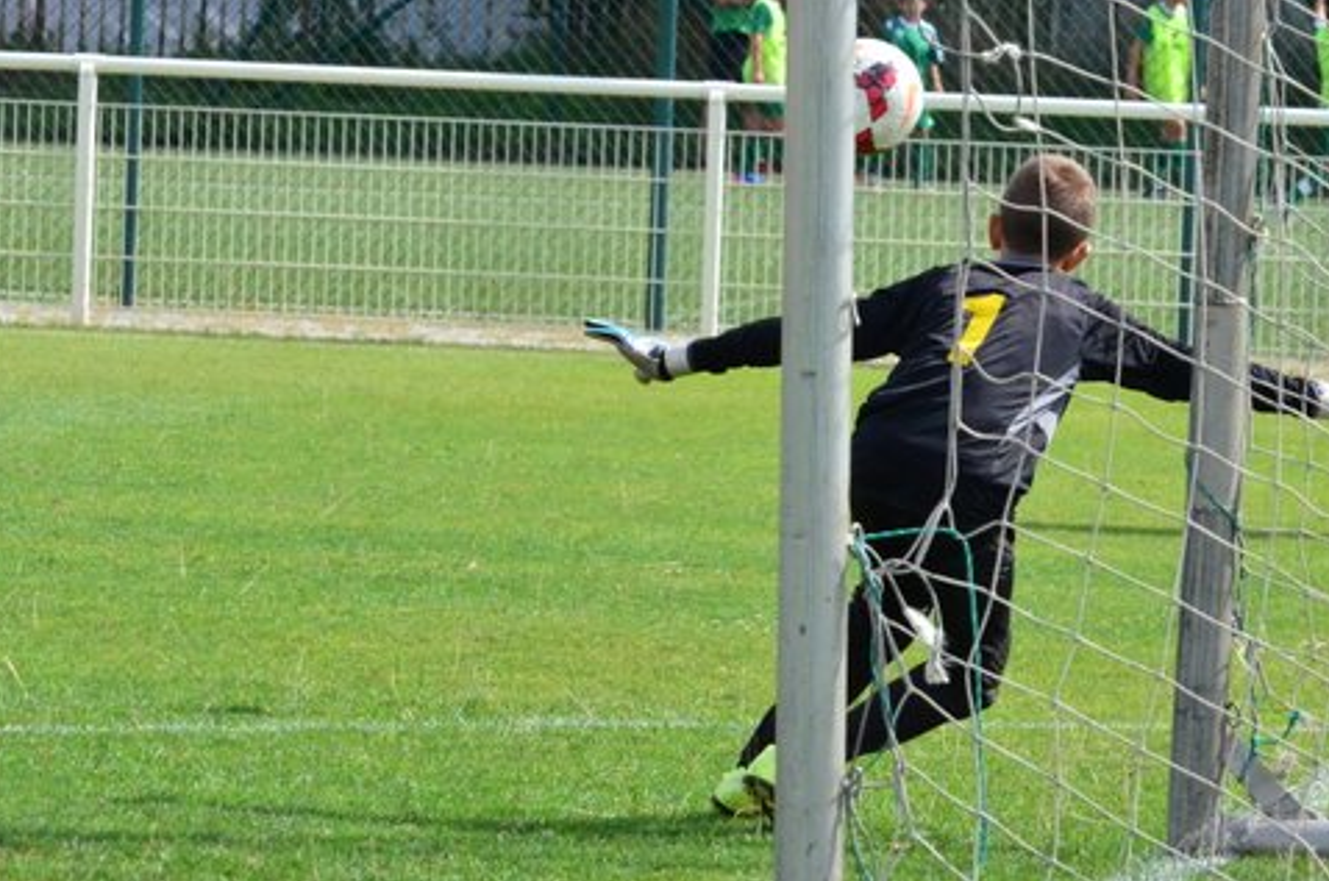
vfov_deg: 3.6
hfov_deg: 5.4
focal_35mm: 381
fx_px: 14039
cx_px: 859
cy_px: 422
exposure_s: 1/2000
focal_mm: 135
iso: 2500
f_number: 13
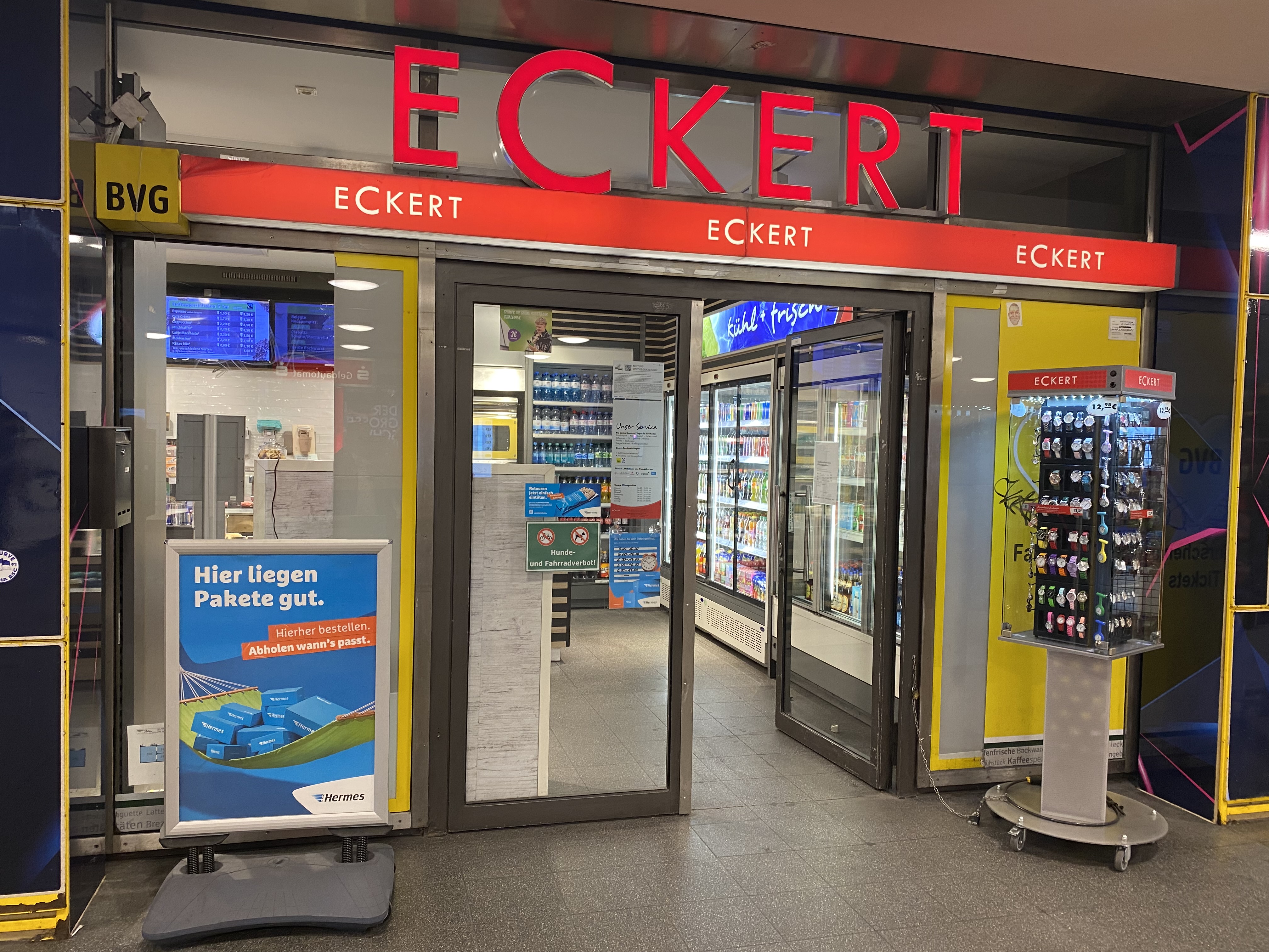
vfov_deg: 53.1
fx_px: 953
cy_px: 476
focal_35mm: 26
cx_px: 634
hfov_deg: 67.3
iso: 125
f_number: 1.8
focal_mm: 4.25
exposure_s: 1/50
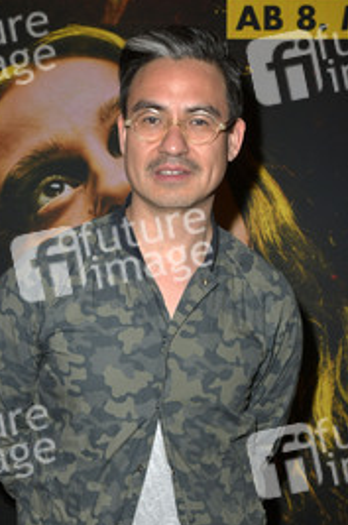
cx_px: 169
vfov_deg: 33.1
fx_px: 873
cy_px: 354
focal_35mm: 60
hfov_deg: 22.5
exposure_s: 1/200
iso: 640
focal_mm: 40
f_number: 6.3
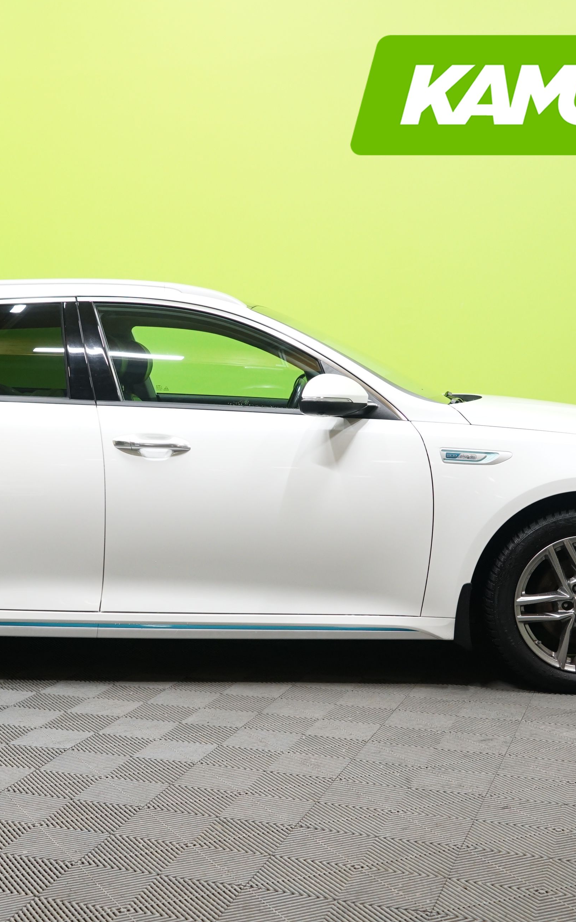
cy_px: 456
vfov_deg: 39.6
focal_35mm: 51
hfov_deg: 25.2
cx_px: 175
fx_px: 1281
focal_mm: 33
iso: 1000
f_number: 5
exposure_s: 1/20
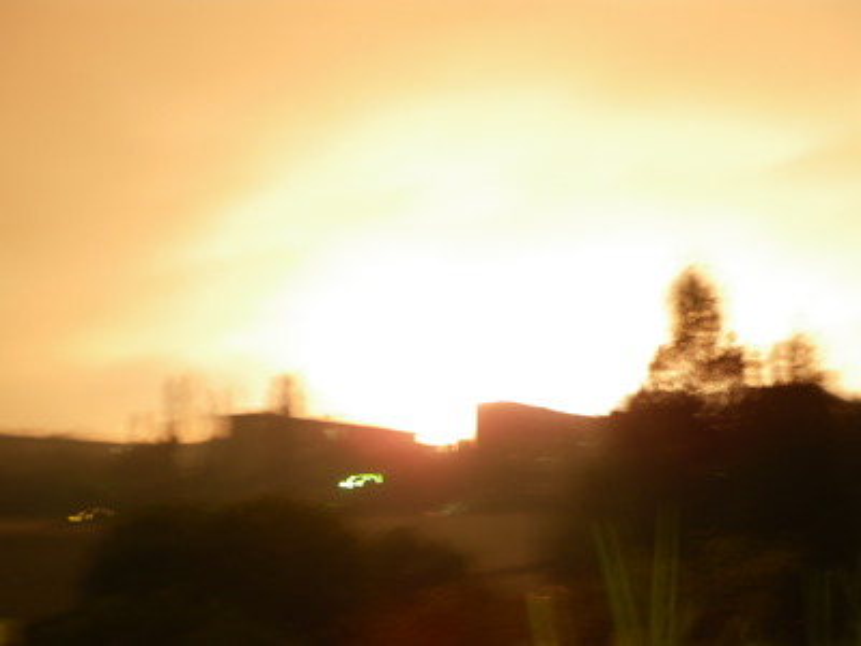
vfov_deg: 28.6
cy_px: 323
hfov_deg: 37.5
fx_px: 1269
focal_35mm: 51
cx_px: 430
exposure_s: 4
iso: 50
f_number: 4.4
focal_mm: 9.1
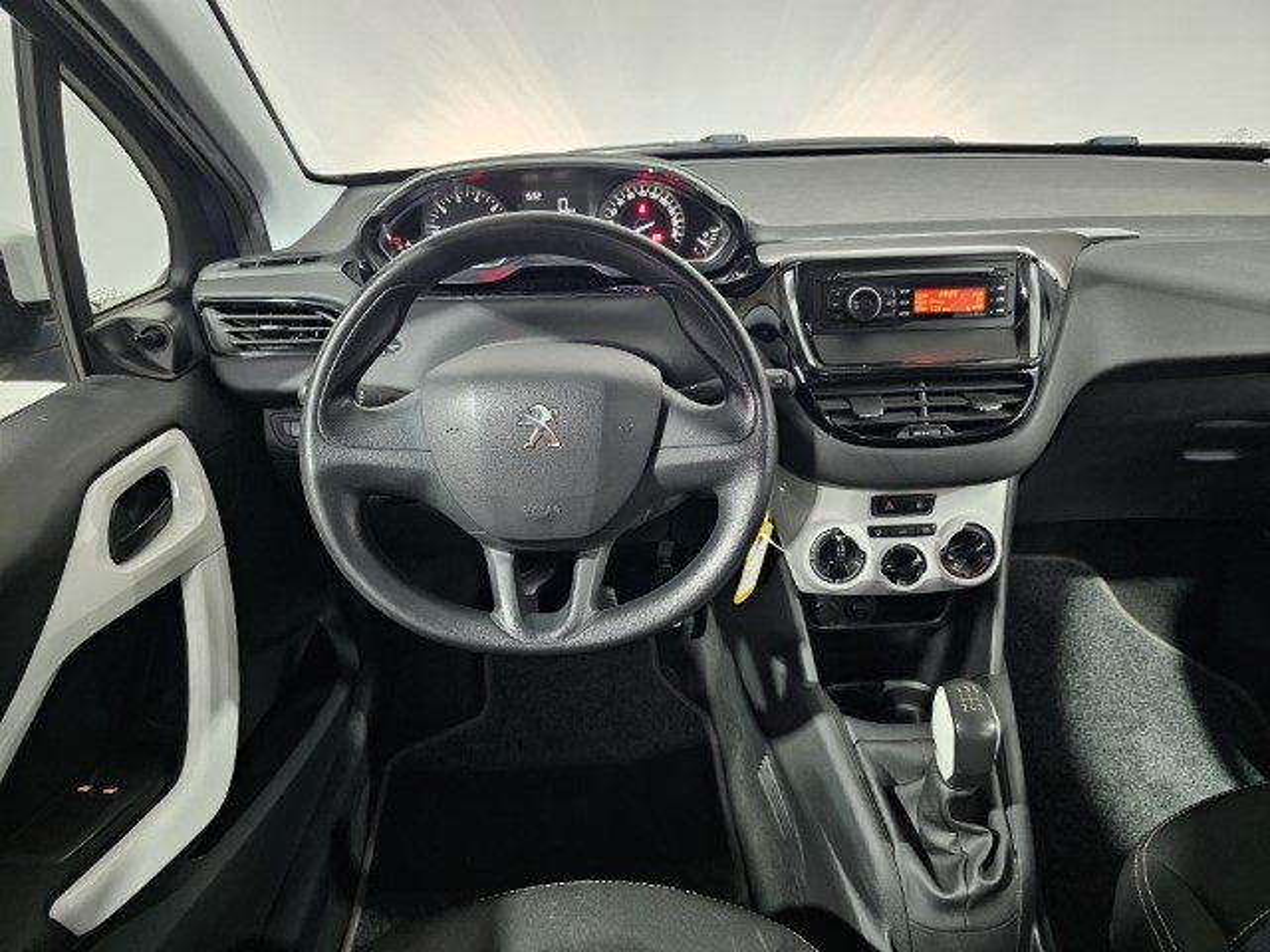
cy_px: 476
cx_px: 635
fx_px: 844
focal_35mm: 23
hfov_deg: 73.9
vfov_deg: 58.9
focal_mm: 6.3
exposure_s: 1/71
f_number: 1.7
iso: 1000
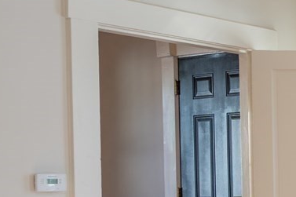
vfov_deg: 15.5
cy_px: 190
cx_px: 706
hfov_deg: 14.8
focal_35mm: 87
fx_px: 715
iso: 100
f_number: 8
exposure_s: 1/80
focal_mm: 16
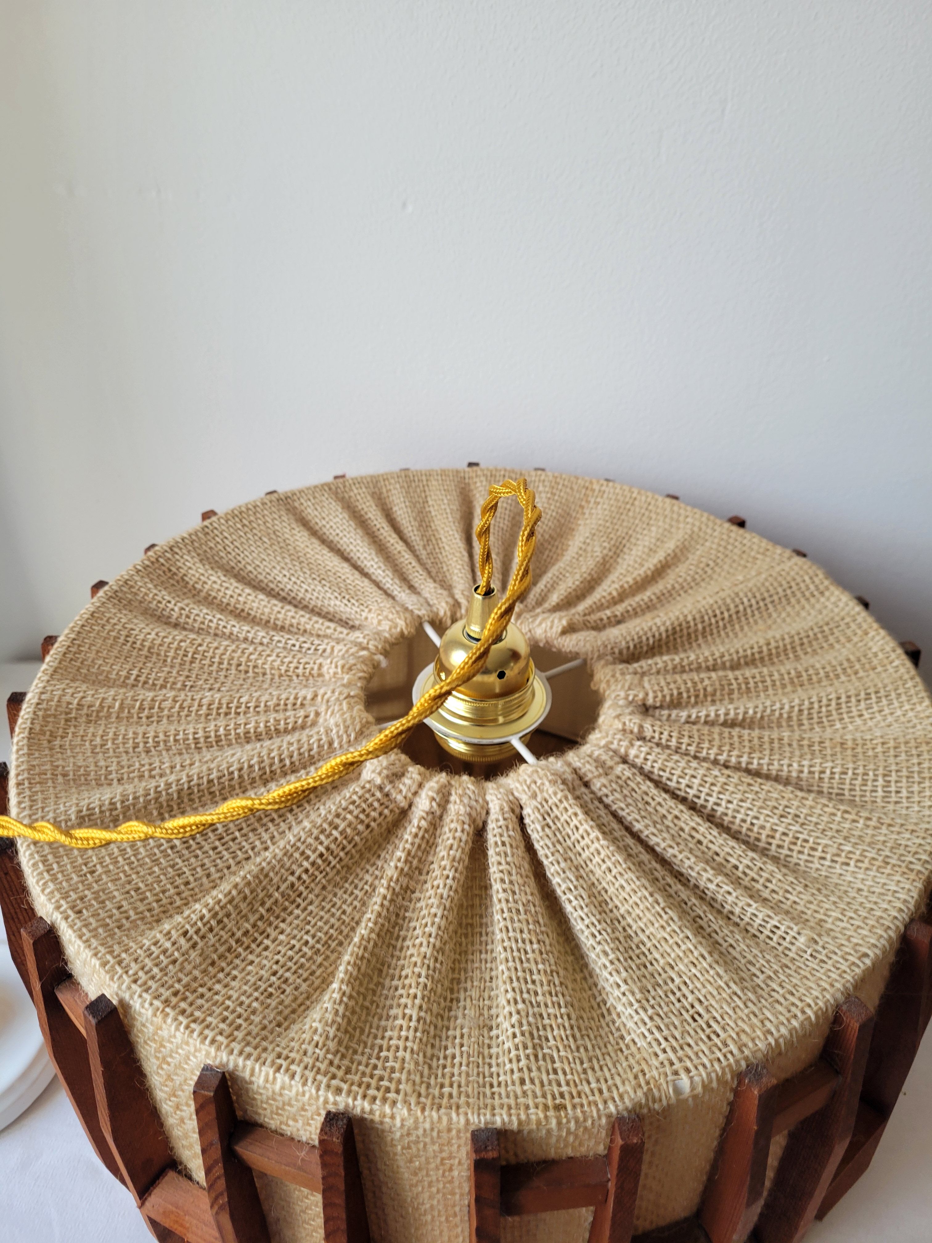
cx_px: 466
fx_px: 933
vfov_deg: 67.3
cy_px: 622
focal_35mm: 26
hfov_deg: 53.1
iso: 80
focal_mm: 5.4
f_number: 1.8
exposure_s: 1/100
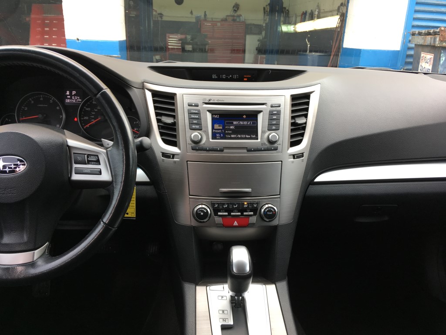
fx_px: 374
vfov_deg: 48.2
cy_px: 168
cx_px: 223
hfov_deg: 61.7
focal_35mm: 29
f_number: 2.2
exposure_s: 1/60
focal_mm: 4.15
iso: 25
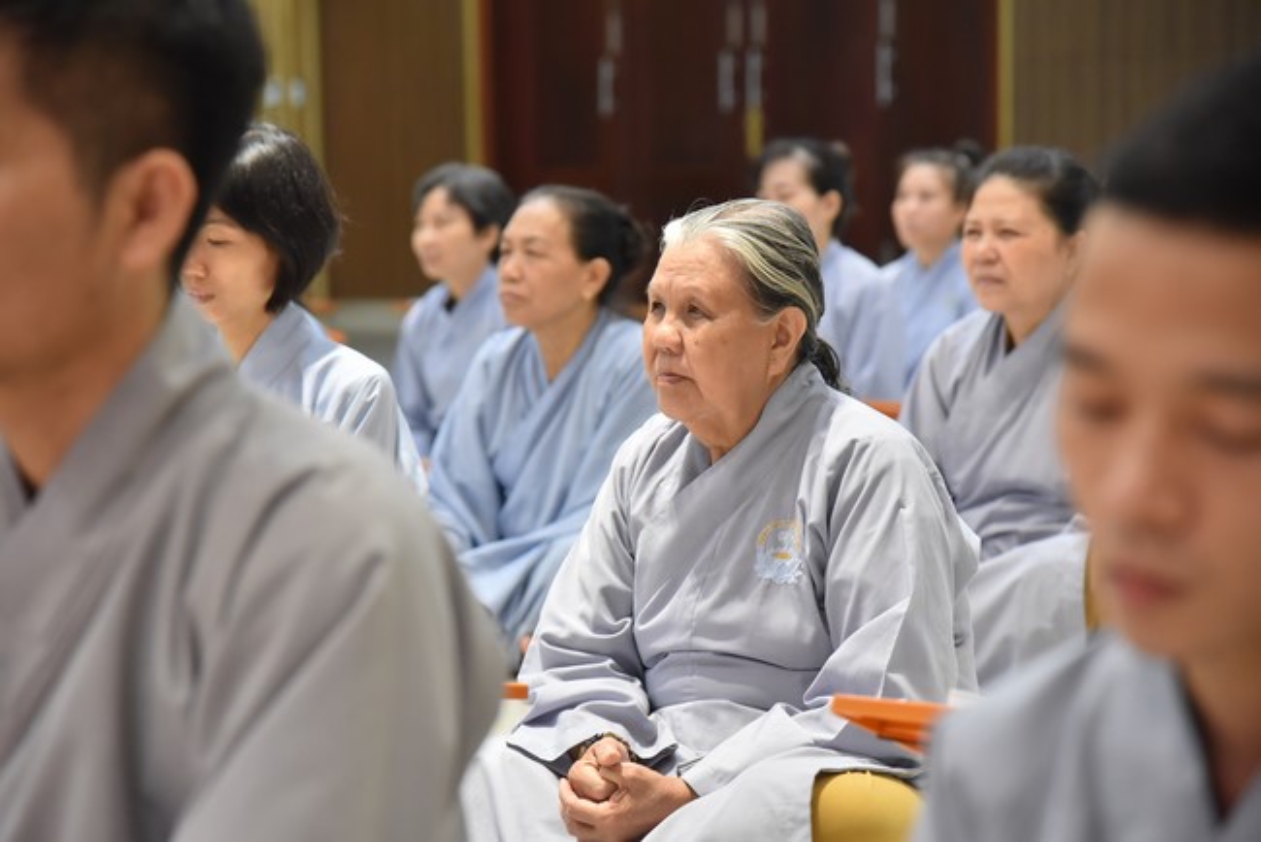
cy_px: 421
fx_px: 4205
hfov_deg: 17.1
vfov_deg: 11.4
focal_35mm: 120
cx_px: 630
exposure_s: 1/125
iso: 3200
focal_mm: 120
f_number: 5
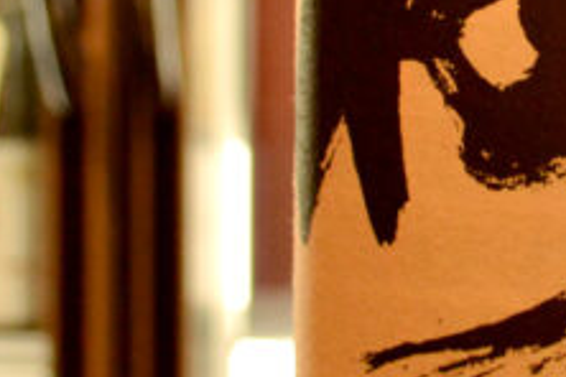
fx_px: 2452
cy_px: -90
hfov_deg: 12.7
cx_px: 744
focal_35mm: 156
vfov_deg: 8.7
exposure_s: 1/160
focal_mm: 24
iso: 1600
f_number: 4.5
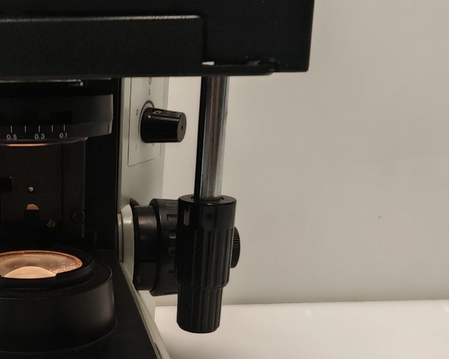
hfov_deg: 38.1
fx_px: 598
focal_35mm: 45
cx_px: 36
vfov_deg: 32.9
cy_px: 259
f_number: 2
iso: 125
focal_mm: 1.82
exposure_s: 1/50
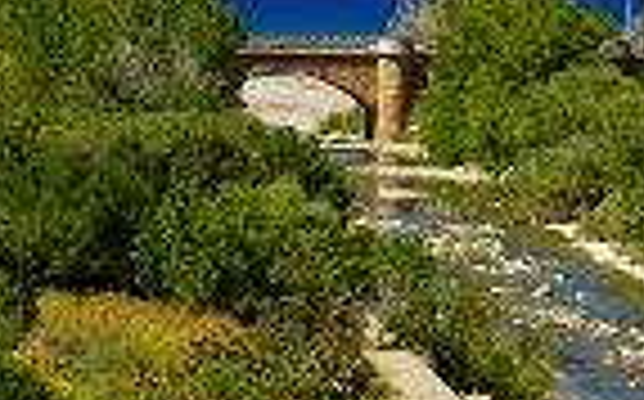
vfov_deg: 4.4
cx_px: 734
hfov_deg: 7.0
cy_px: 126
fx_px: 5259
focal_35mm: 300
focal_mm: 105
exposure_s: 1/200
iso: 100
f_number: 6.3
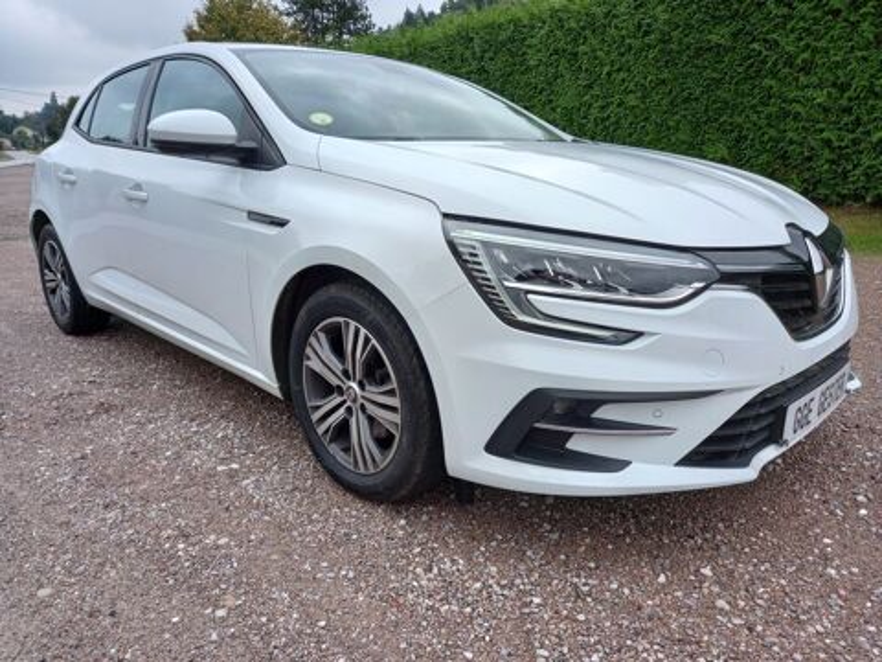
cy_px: 331
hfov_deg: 69.4
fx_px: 637
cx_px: 441
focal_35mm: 25
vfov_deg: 54.9
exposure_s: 1/202
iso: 25
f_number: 2
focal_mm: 4.6
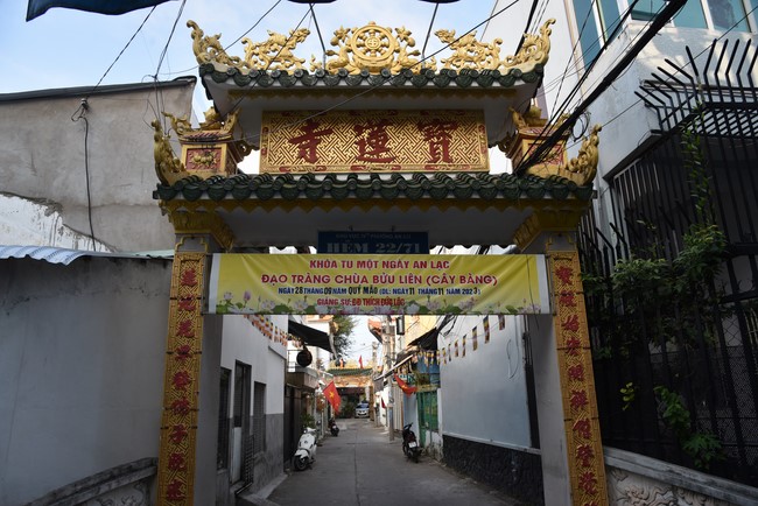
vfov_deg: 53.2
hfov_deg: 73.7
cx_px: 379
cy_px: 253
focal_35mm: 24
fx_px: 506
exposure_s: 1/200
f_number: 7.1
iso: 400
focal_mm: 24
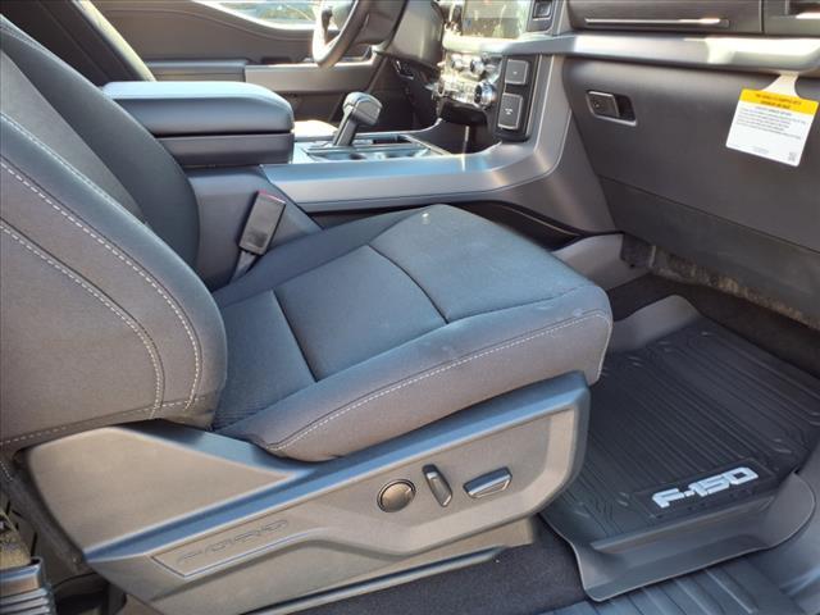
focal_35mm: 27
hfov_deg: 65.3
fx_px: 640
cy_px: 308
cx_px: 410
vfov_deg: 51.4
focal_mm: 3.58
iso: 50
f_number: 1.9
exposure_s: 1/60.2
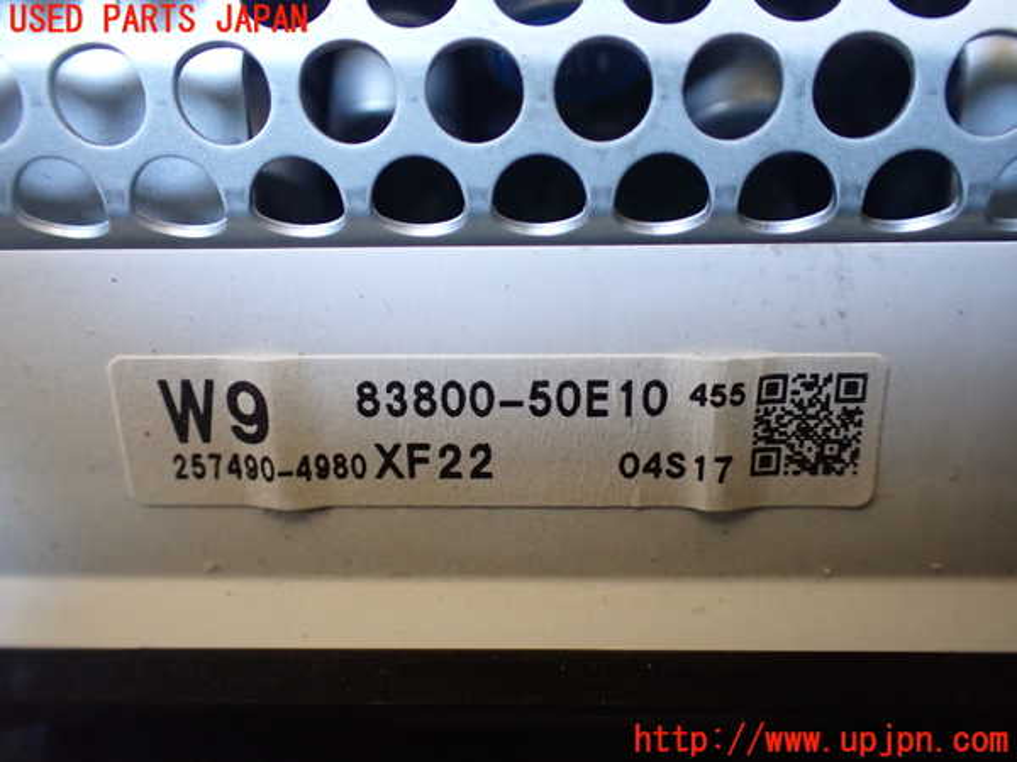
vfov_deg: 46.8
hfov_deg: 60.0
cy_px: 381
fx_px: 881
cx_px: 508
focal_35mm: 30
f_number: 2.3
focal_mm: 5.4
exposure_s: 1/60
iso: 800
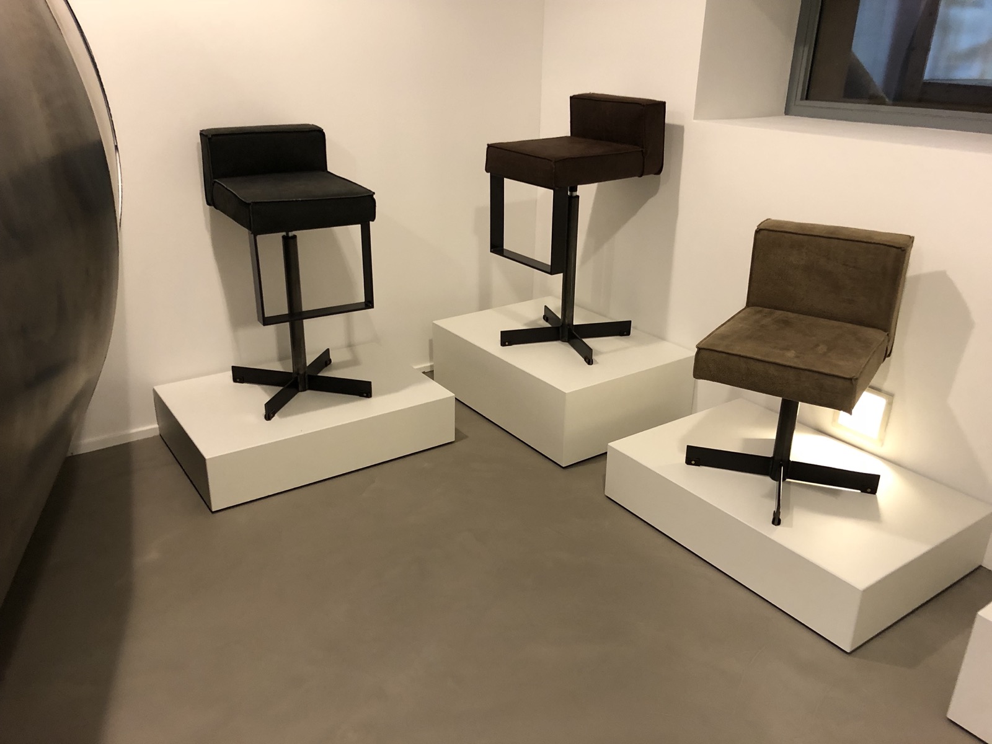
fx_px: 802
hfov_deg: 63.4
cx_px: 496
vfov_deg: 49.7
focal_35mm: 28
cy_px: 372
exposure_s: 1/17
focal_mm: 4
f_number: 1.8
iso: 80
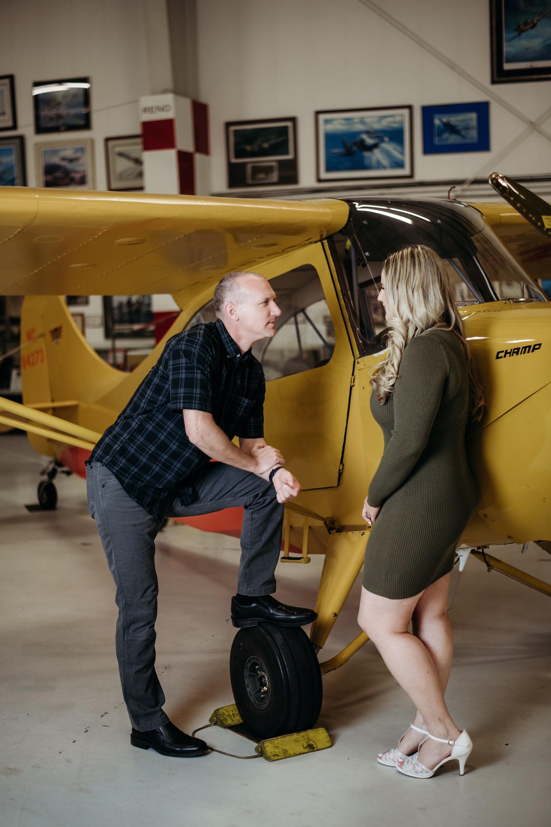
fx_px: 1148
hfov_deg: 27.0
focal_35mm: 50
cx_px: 276
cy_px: 414
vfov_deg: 39.6
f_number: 2
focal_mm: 50
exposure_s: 1/200
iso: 320
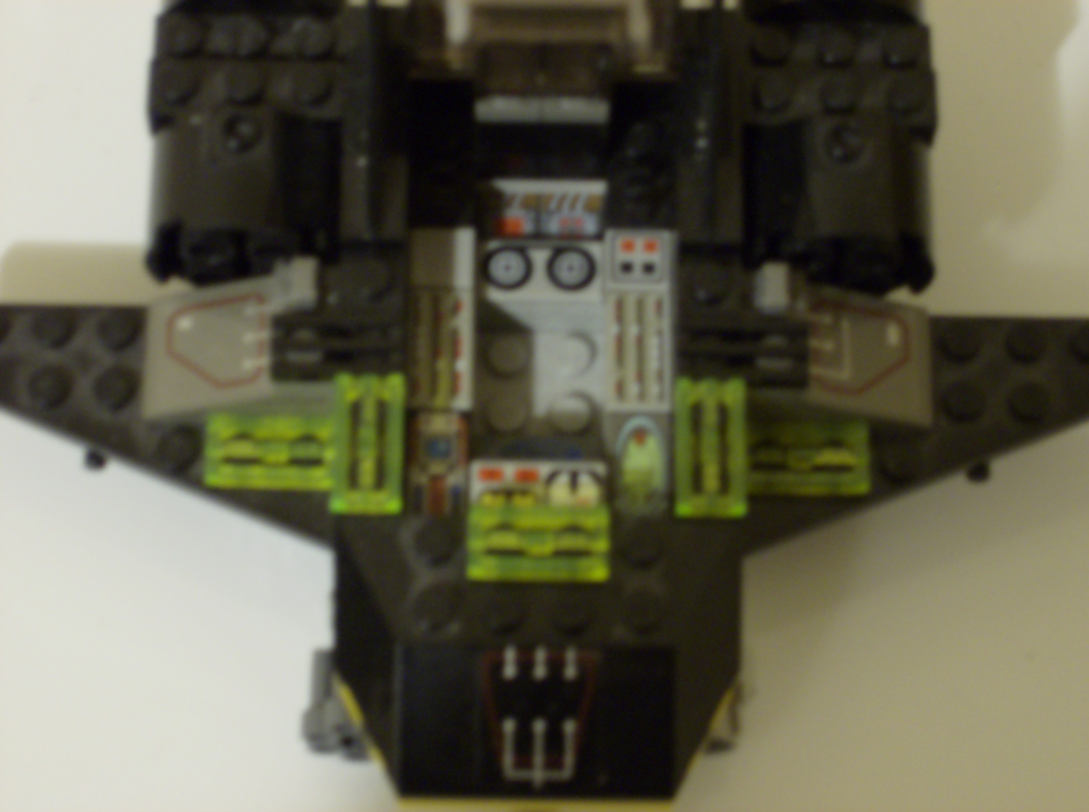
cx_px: 544
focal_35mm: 109
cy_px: 406
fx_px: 3421
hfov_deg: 18.1
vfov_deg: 13.5
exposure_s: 1/1.35
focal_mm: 18
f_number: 4.8
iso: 200
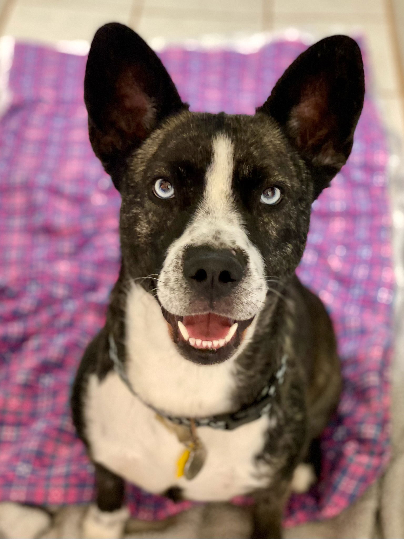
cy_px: 270
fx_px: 809
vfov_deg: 36.8
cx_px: 202
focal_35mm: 52
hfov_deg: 28.0
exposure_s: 1/30
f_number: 2
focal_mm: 6
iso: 320
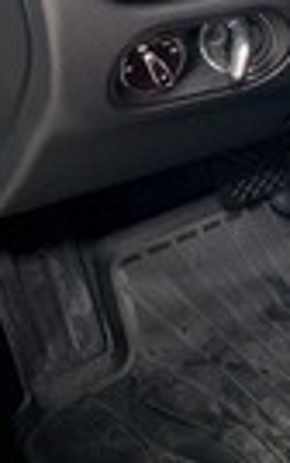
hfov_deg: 12.5
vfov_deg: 20.9
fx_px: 1211
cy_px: 5
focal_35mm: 96
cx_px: 511
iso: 64
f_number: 1.8
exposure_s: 1/63
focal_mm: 3
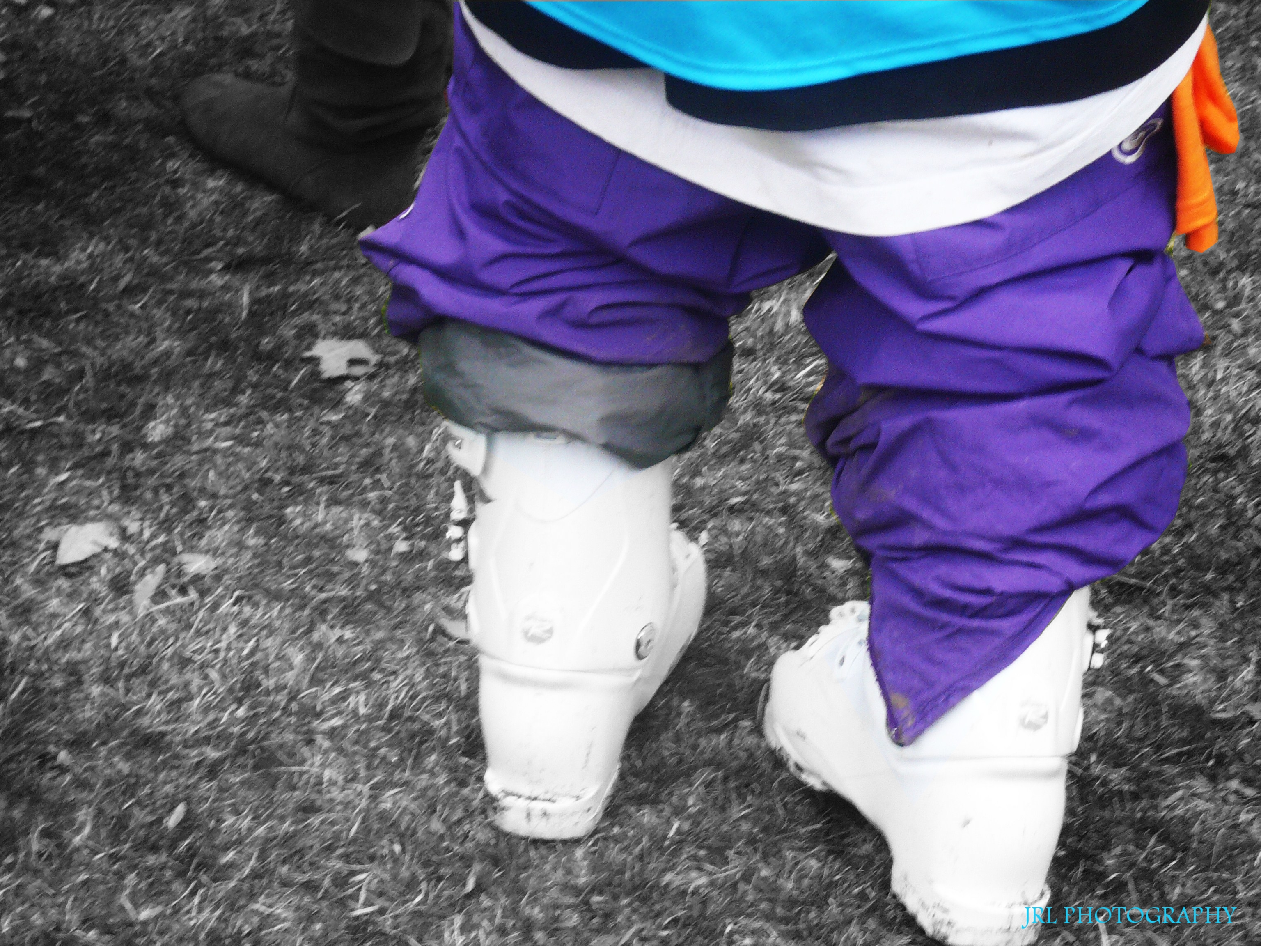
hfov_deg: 19.3
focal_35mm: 102
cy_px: 473
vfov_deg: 14.5
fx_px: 3716
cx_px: 630
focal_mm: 16.8
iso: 100
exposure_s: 1/50
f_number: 5.6
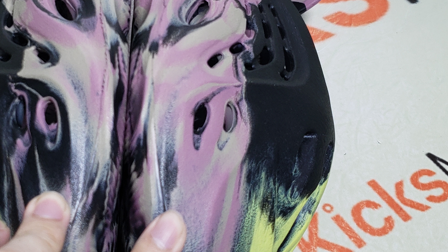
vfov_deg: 18.4
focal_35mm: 65
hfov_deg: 32.1
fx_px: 772
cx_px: 144
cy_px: 63
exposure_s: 1/280
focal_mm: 4.3
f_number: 1.5
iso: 50
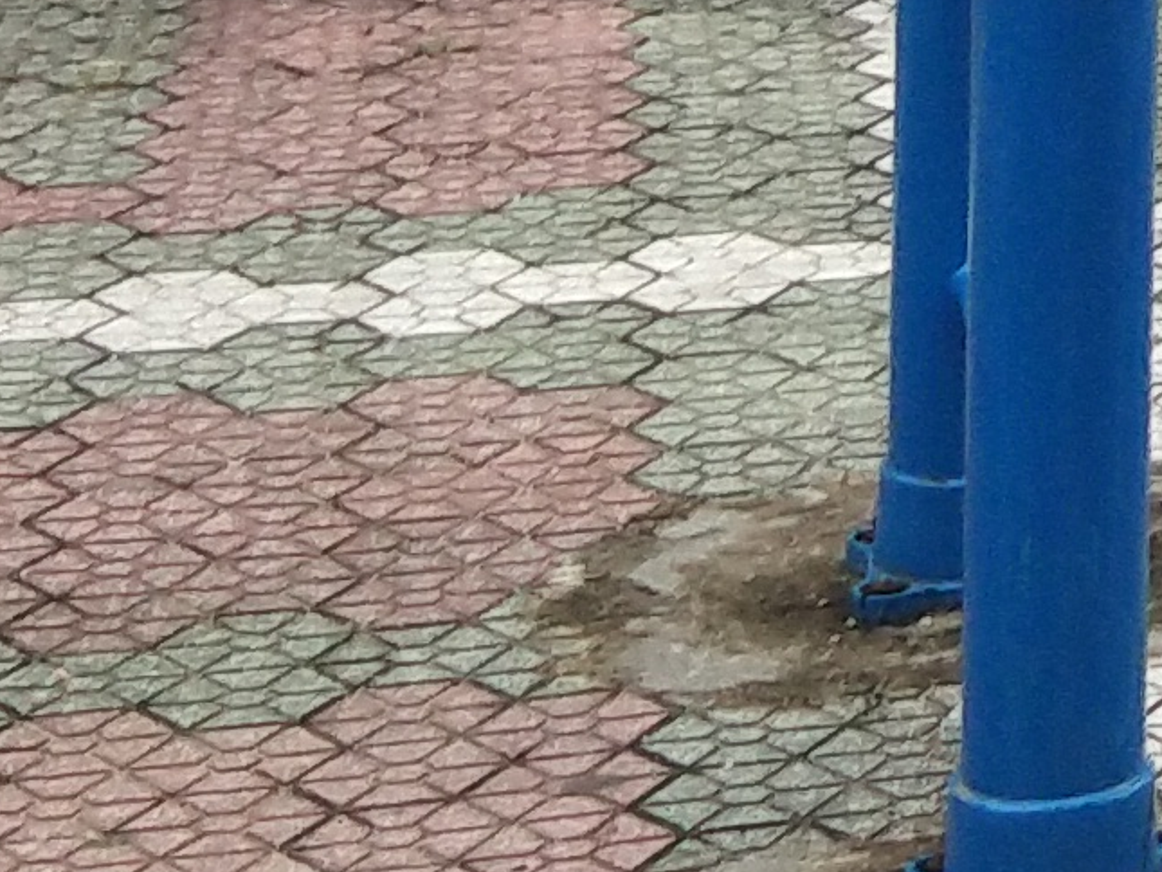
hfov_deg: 9.1
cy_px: -1115
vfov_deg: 7.1
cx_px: 2513
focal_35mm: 200
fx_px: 6715
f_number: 2.2
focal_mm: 3.69
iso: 80
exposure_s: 1/100
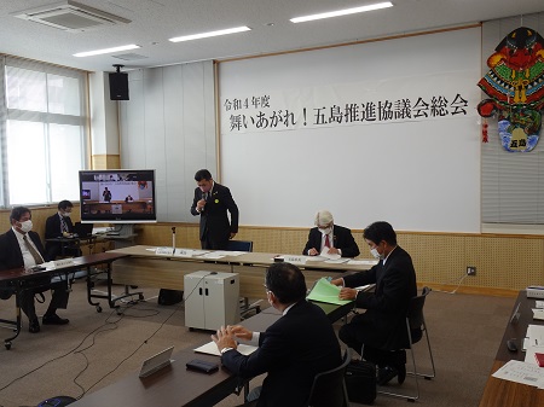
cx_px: 272
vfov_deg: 42.9
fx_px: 518
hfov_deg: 55.4
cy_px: 204
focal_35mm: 33
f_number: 4
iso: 125
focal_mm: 5.57
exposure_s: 1/40
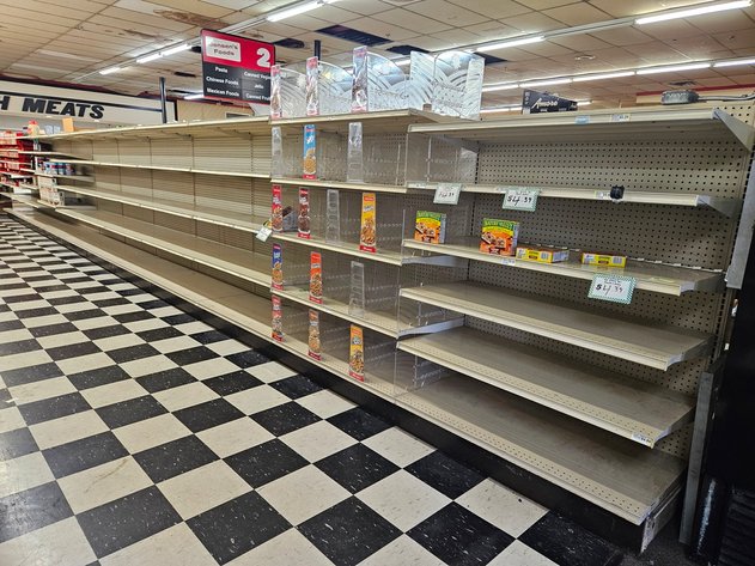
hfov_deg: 73.9
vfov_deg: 58.9
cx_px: 378
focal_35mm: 23
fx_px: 502
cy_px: 283
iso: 200
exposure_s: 1/120
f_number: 1.8
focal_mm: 5.4
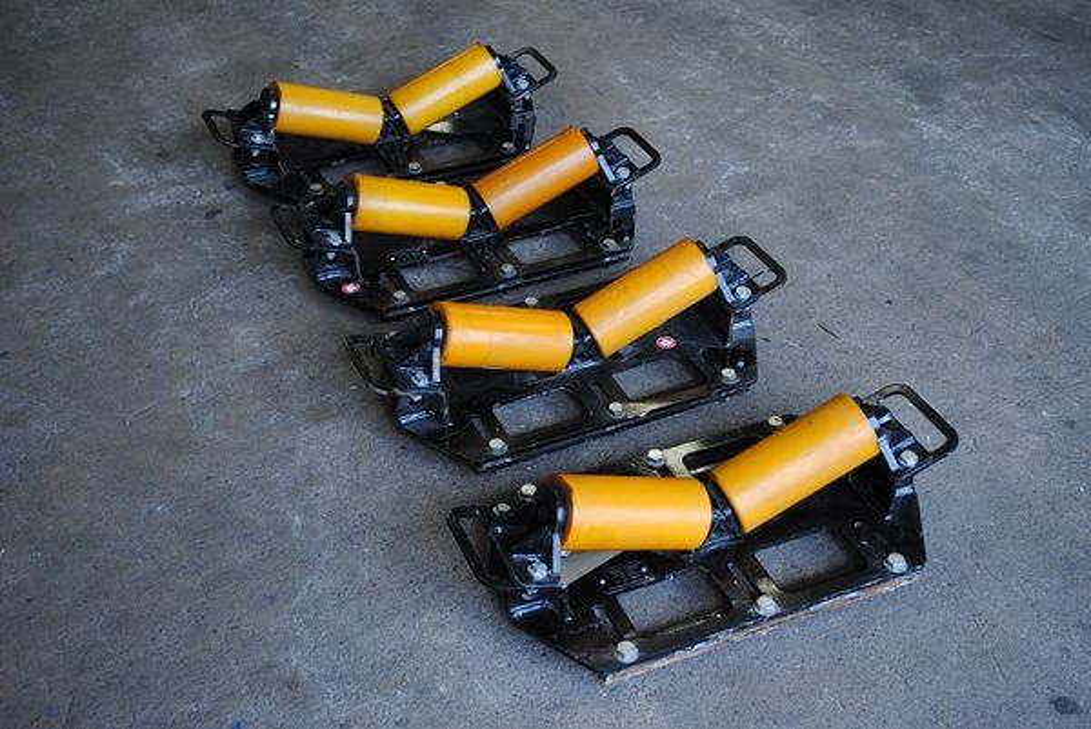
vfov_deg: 29.9
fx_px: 1365
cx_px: 546
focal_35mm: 45
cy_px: 364
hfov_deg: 43.6
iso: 200
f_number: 4.5
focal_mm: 30
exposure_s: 1/80
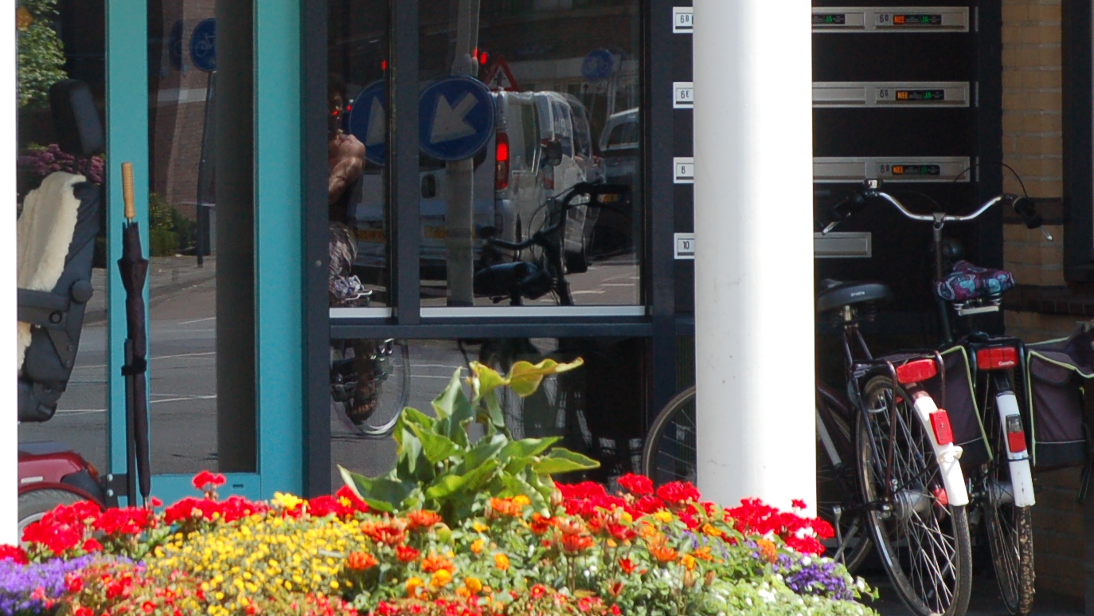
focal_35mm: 292
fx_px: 8475
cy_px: 17
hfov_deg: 7.4
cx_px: 231
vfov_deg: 4.2
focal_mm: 85
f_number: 5.6
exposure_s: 1/500
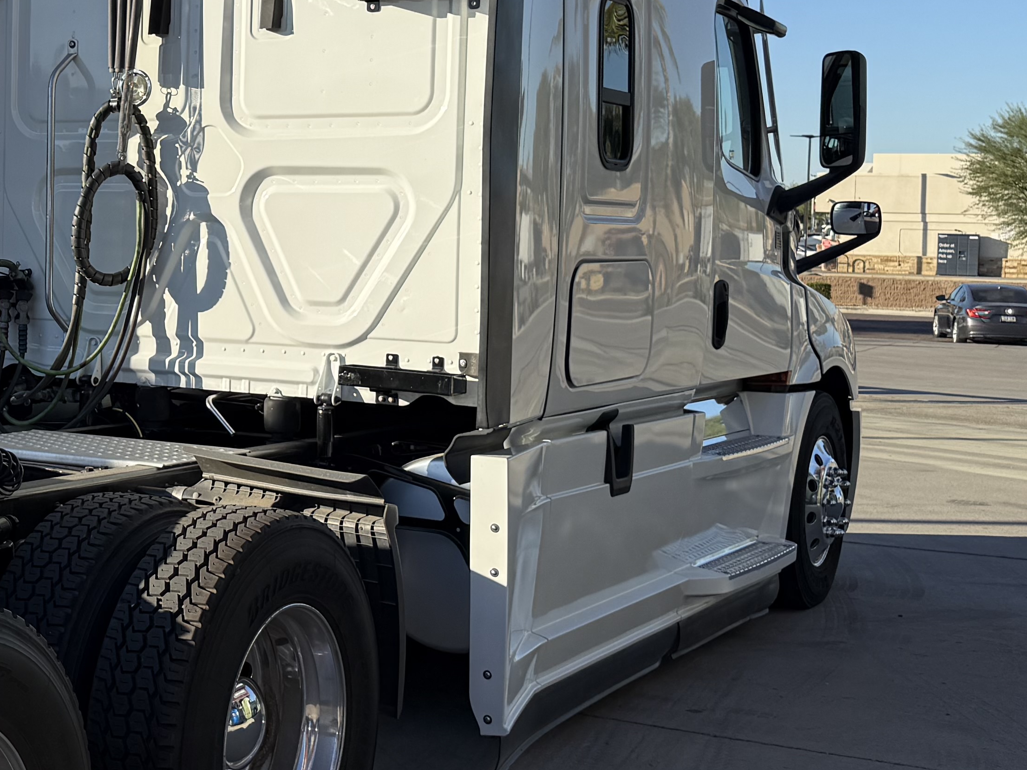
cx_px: 52
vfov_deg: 23.6
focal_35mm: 62
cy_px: 276
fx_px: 1839
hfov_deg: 29.5
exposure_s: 1/3425
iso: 80
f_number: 1.78
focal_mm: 6.76
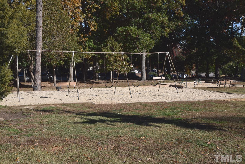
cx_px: 122
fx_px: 317
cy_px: 82
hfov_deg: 42.3
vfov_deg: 29.0
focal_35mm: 46
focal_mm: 31
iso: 200
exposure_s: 1/500
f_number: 11
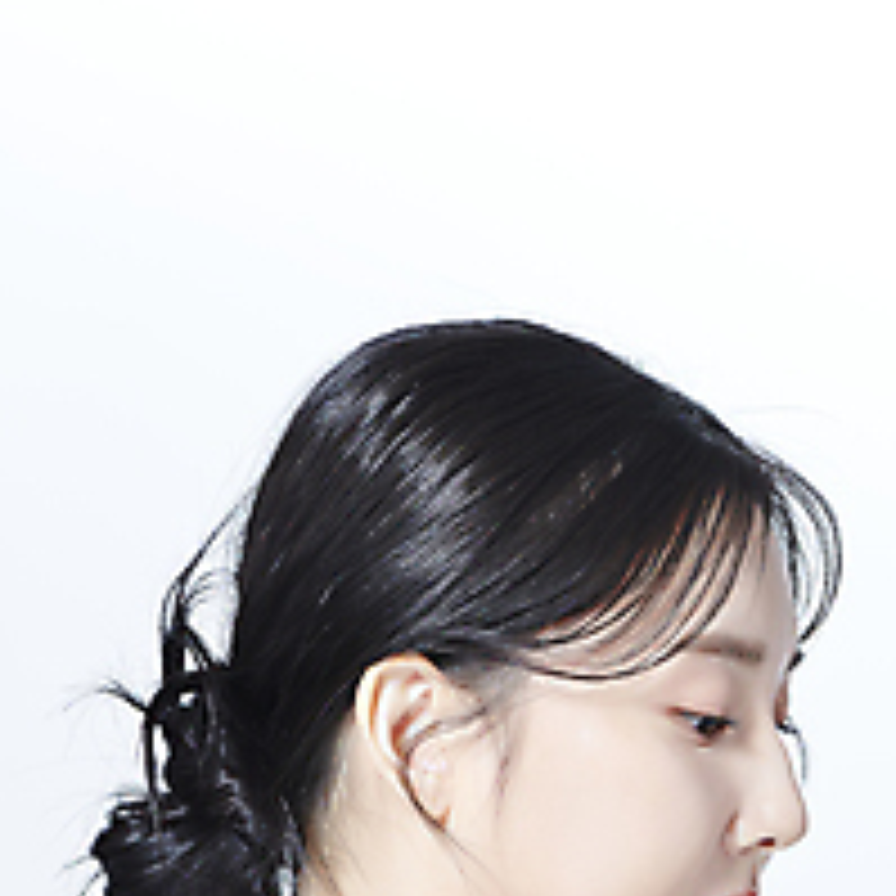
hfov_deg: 9.8
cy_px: 693
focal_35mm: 179
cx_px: 520
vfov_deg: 9.7
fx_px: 5242
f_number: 13
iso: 64
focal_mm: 105
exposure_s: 1/125
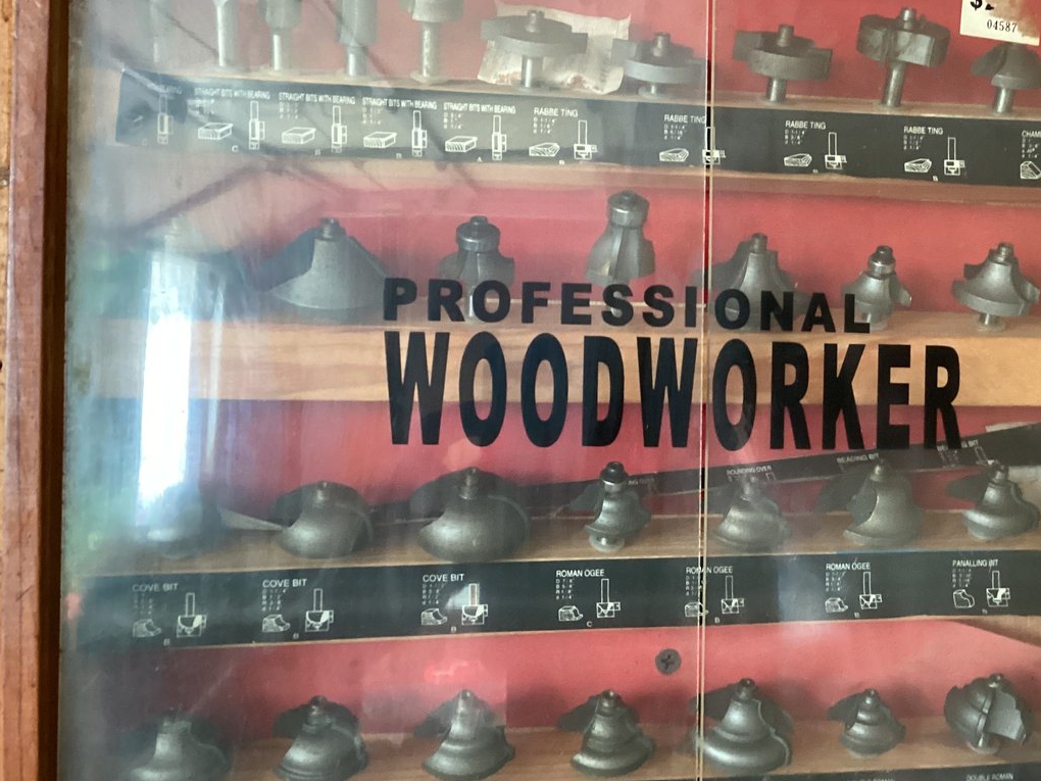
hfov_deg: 40.6
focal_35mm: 46
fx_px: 1383
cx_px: 721
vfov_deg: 31.5
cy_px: 365
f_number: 2.4
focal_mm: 3.3
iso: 400
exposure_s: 1/40
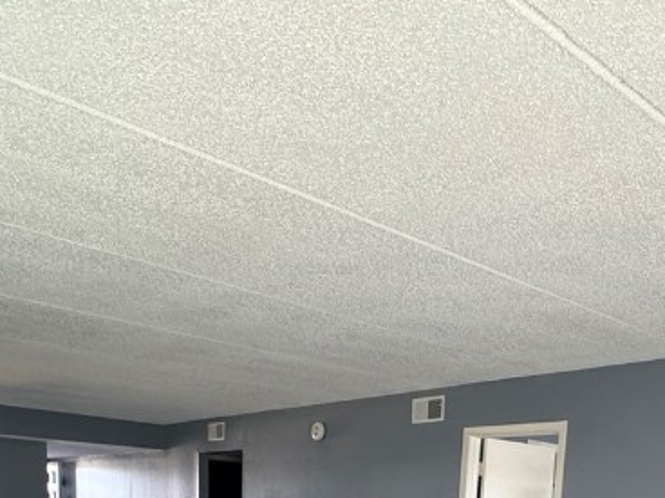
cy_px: 642
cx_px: 398
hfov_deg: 47.6
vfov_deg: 29.7
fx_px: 749
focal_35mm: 39
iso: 250
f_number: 2.2
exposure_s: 1/99
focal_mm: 2.22
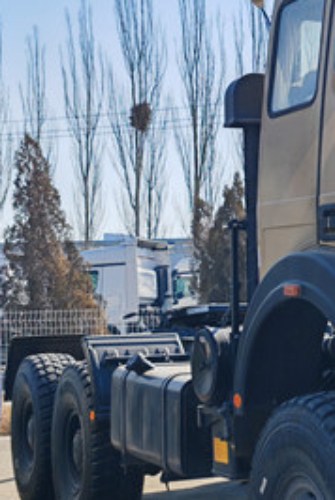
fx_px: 1142
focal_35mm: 82
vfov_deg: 24.7
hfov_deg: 15.4
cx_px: 499
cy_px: 256
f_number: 1.9
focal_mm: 6.12
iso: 50
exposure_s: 1/1100
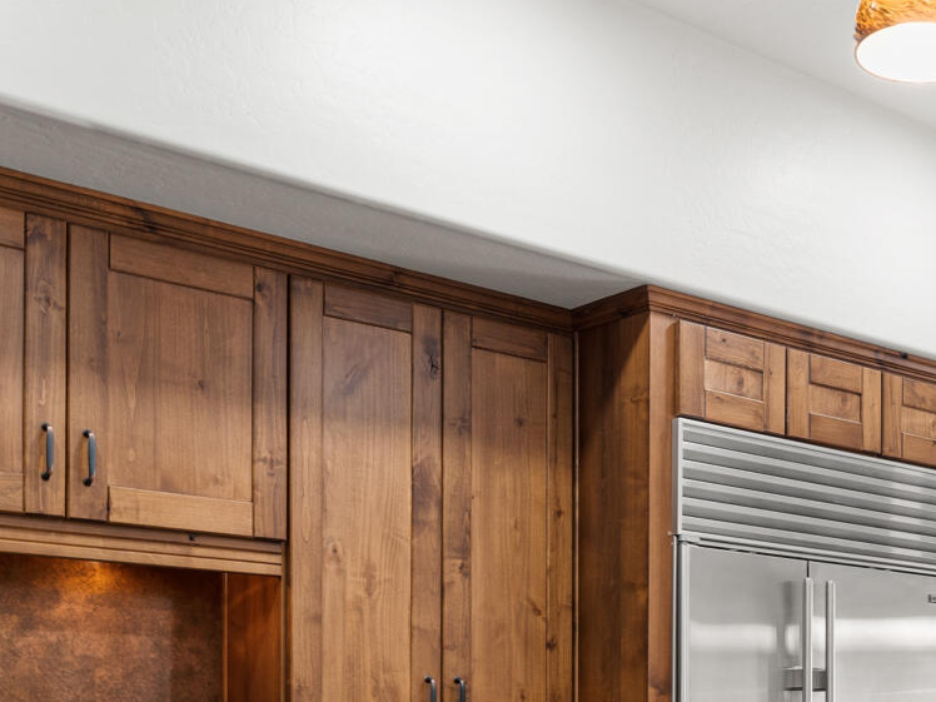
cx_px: 777
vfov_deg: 25.1
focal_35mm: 54
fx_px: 1460
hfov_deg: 34.2
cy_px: 777
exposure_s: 2
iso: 50
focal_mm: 14
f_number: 8
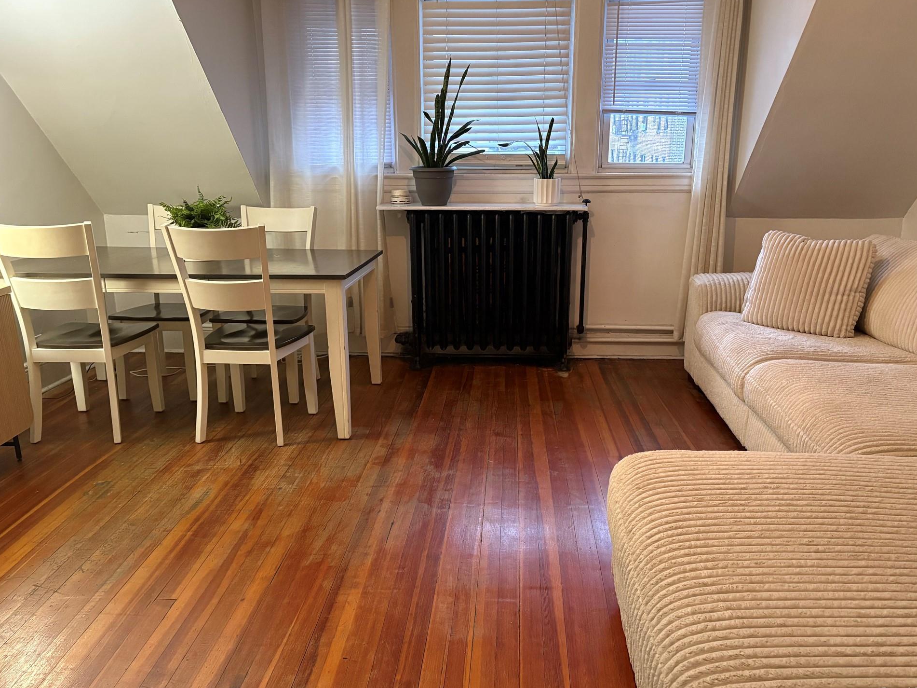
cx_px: 483
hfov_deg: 63.4
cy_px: 334
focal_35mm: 28
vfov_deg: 49.7
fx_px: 742
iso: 500
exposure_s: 1/60
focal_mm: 5.96
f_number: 1.6
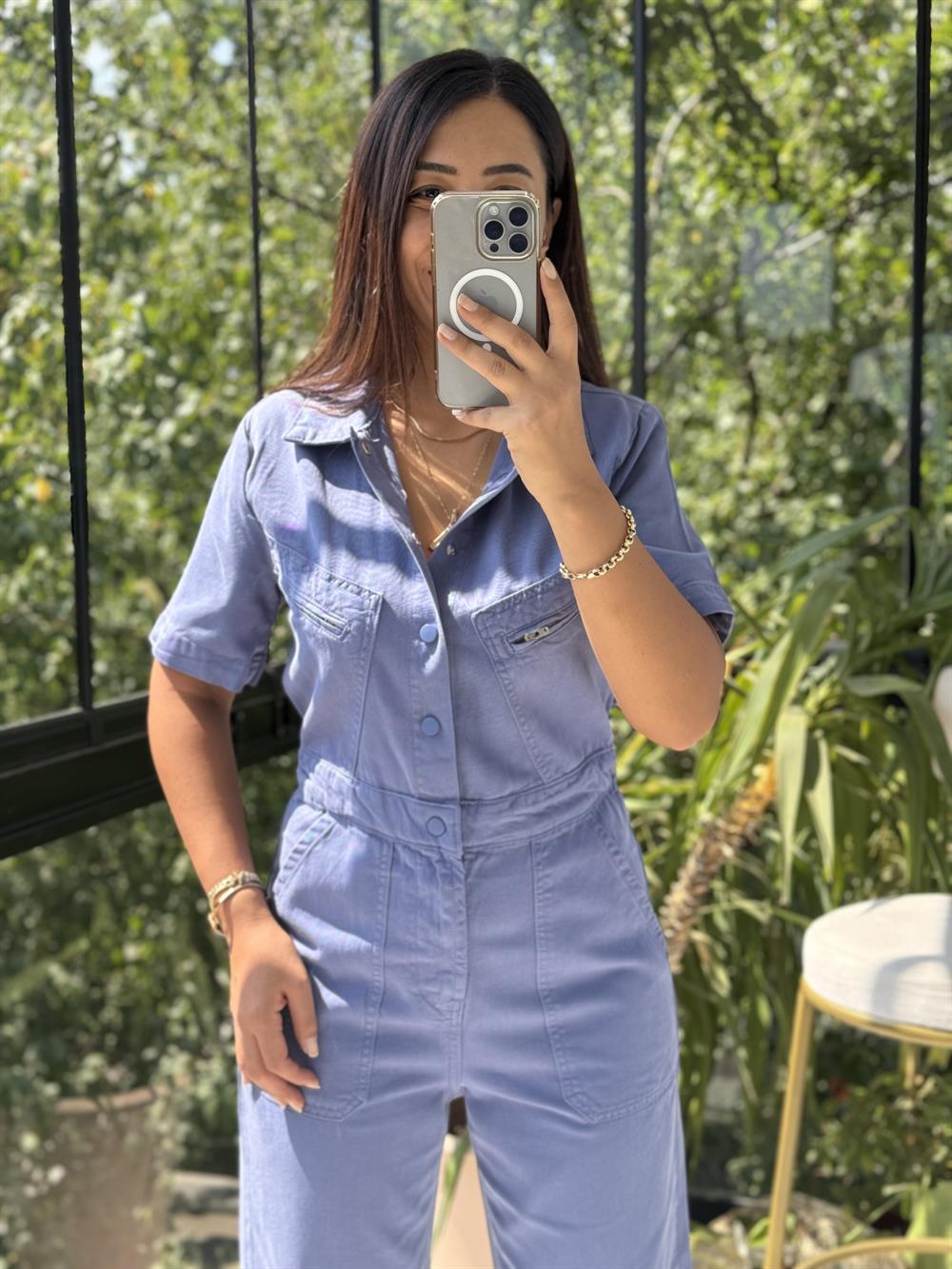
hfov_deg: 30.3
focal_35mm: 48
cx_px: 476
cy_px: 634
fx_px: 1760
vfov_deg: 39.7
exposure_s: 1/283
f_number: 1.78
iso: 64
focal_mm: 6.76
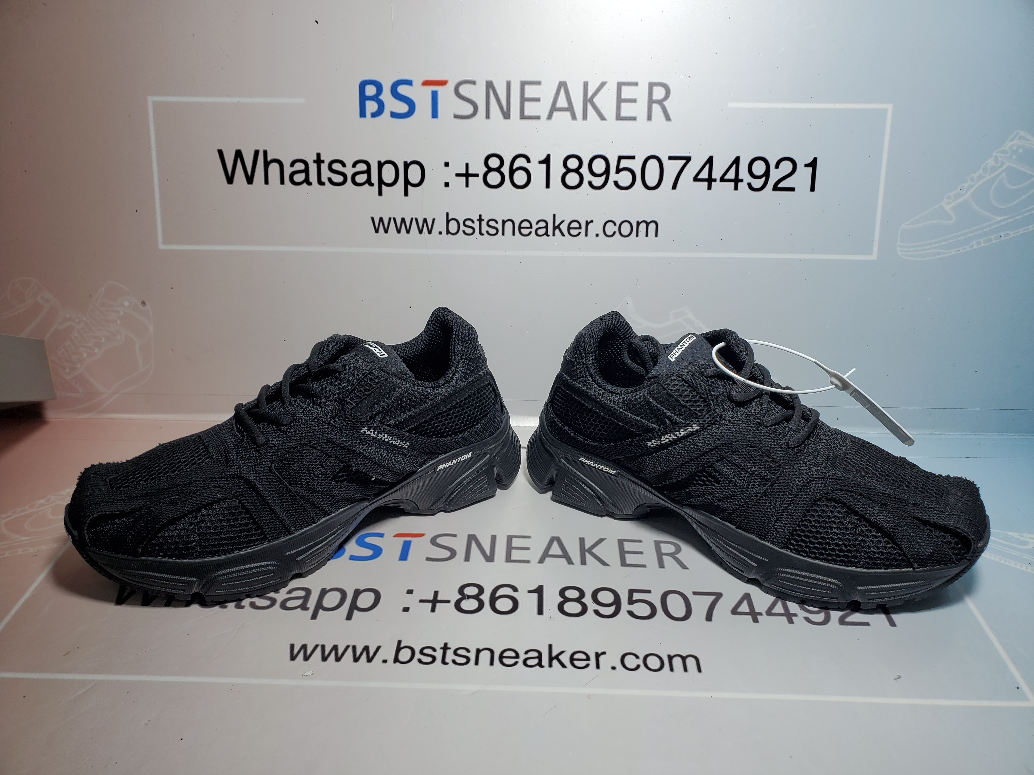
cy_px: 388
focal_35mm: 26
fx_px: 777
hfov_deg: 67.3
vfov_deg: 53.1
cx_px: 517
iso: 50
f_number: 2.4
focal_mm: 4.3
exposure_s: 1/286
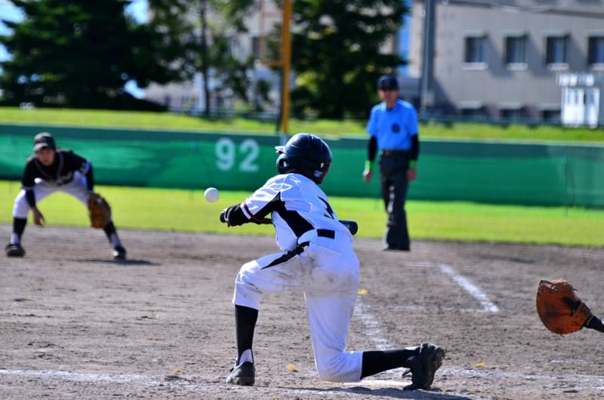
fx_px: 6279
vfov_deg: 3.7
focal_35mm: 375
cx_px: 302
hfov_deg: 5.5
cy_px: 200
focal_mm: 250
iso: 400
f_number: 6.3
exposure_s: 1/1600
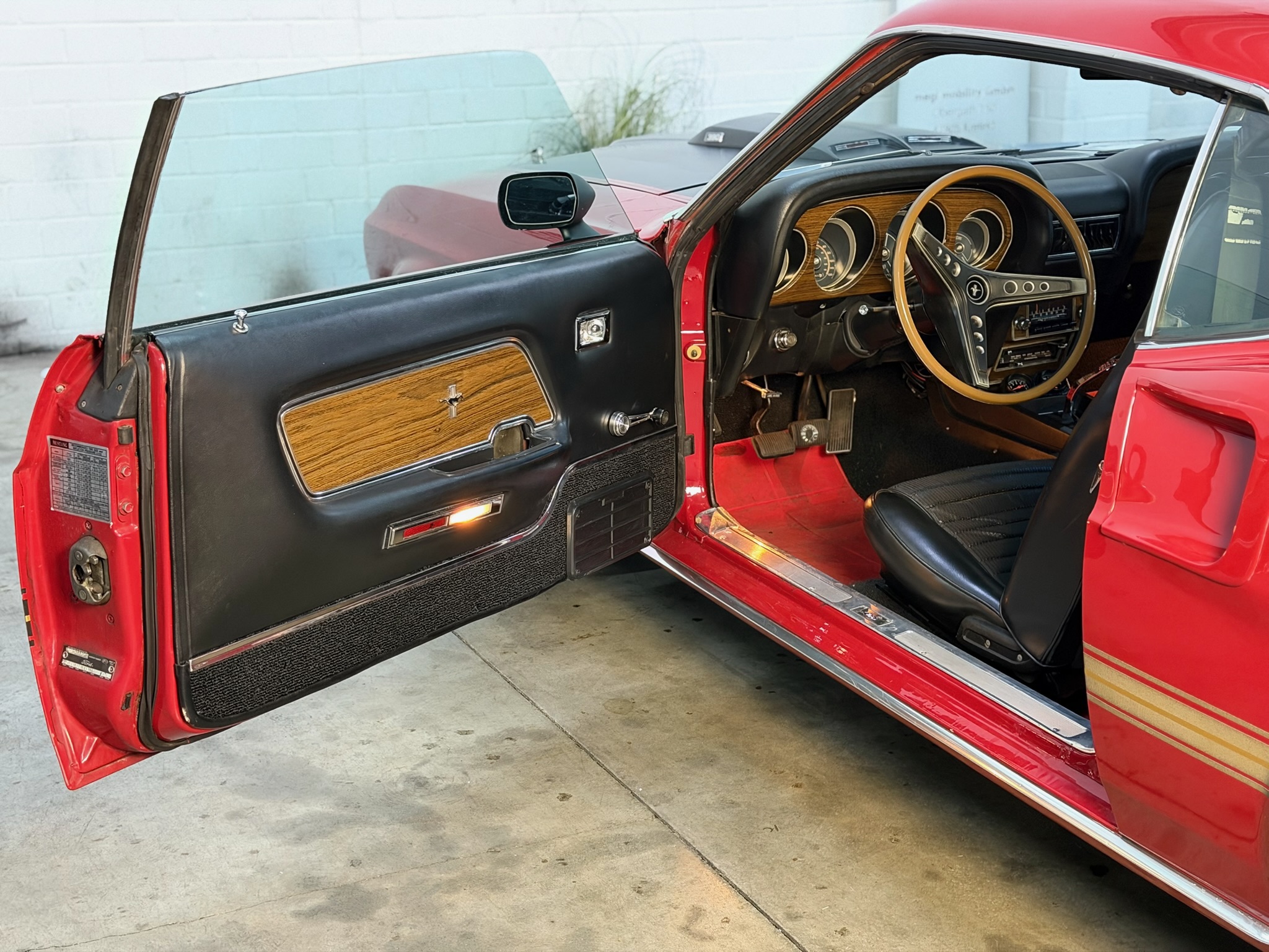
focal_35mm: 48
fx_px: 1760
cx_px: 634
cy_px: 476
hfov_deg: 39.7
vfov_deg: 30.3
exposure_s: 1/17
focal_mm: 6.76
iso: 1000
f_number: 1.78
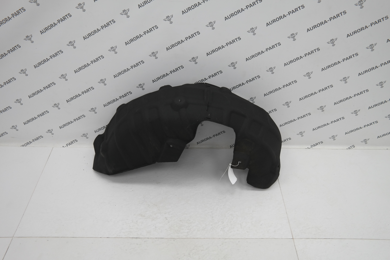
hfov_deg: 57.2
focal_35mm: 33
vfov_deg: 40.0
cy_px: 130
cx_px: 195
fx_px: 357
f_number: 4
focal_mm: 22
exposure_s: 1/80
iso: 200
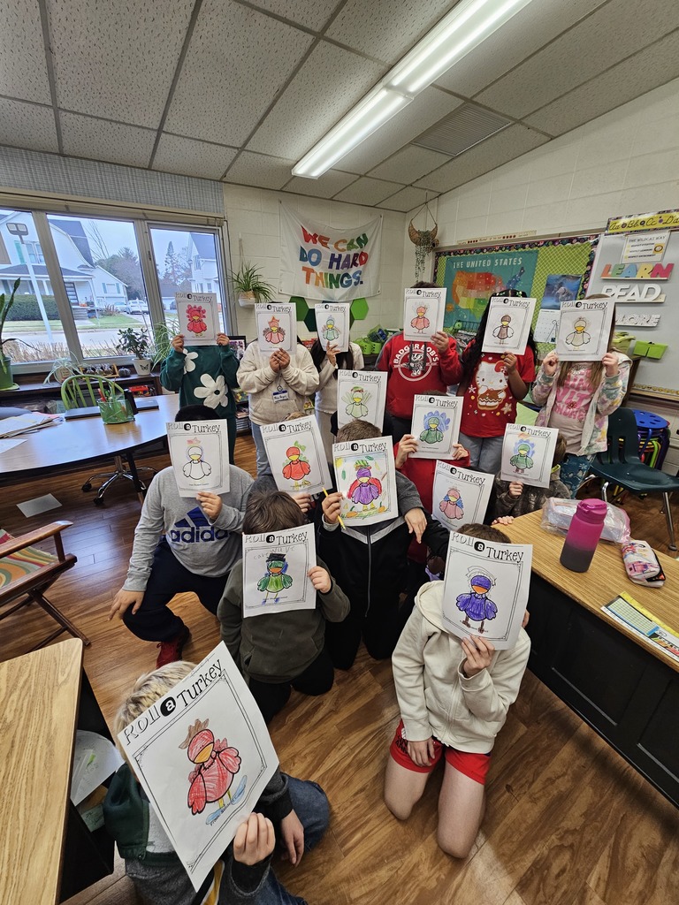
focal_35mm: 13
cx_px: 340
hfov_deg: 89.9
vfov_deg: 106.2
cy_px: 452
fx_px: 340
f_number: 2.2
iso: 100
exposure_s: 1/60
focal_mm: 2.2
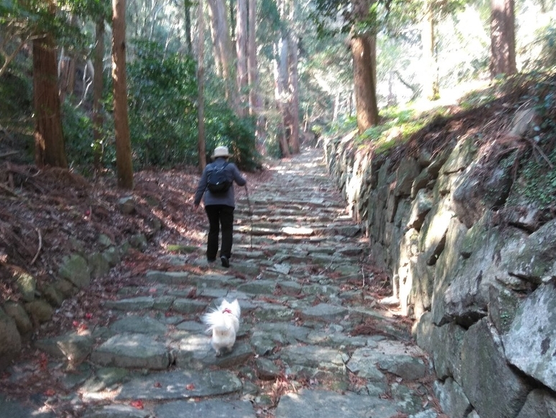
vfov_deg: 51.4
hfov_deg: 65.3
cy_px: 207
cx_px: 288
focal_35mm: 27
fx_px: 434
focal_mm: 3.46
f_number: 2.2
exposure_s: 1/30
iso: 84
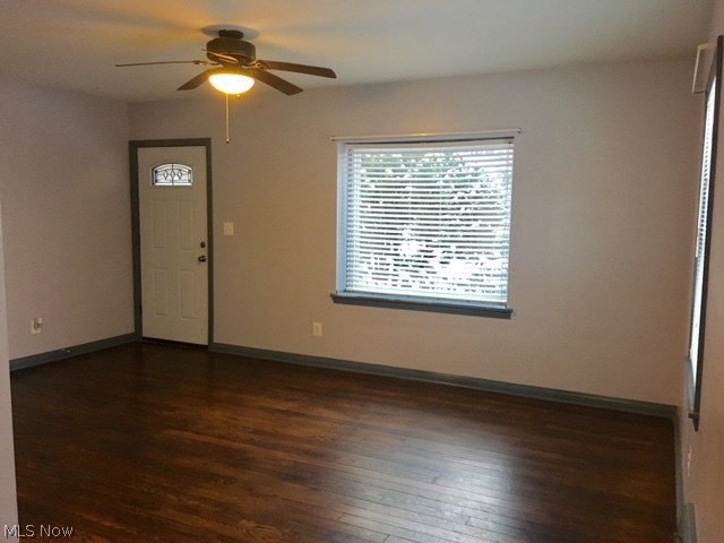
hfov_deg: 61.7
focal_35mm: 29
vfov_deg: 48.2
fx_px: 607
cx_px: 362
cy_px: 272
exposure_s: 1/30
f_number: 2.2
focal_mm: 4.15
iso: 125
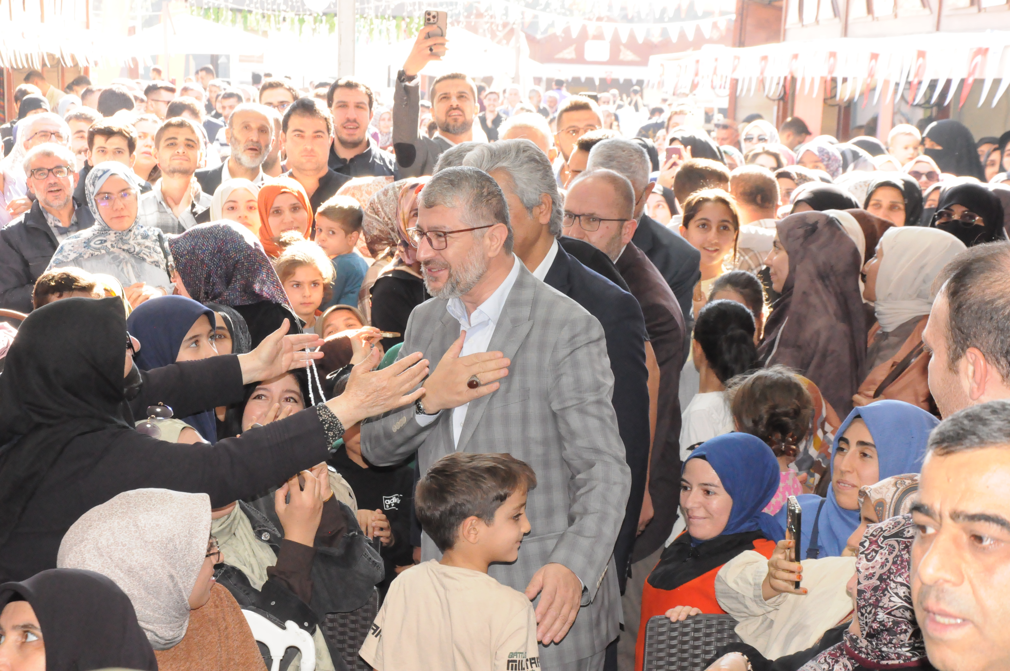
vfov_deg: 18.1
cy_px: 336
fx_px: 2102
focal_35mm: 75
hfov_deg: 27.0
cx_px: 505
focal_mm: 50
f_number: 10
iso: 3200
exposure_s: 1/200
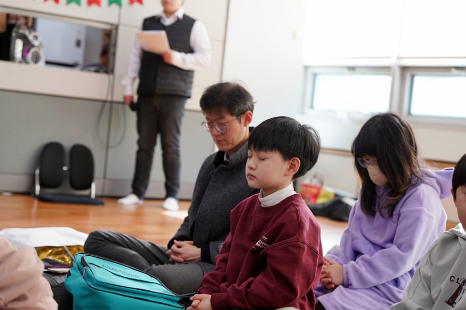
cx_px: 233
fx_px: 906
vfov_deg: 19.5
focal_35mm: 70
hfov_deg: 28.8
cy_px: 155
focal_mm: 70
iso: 320
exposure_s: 1/80
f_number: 4
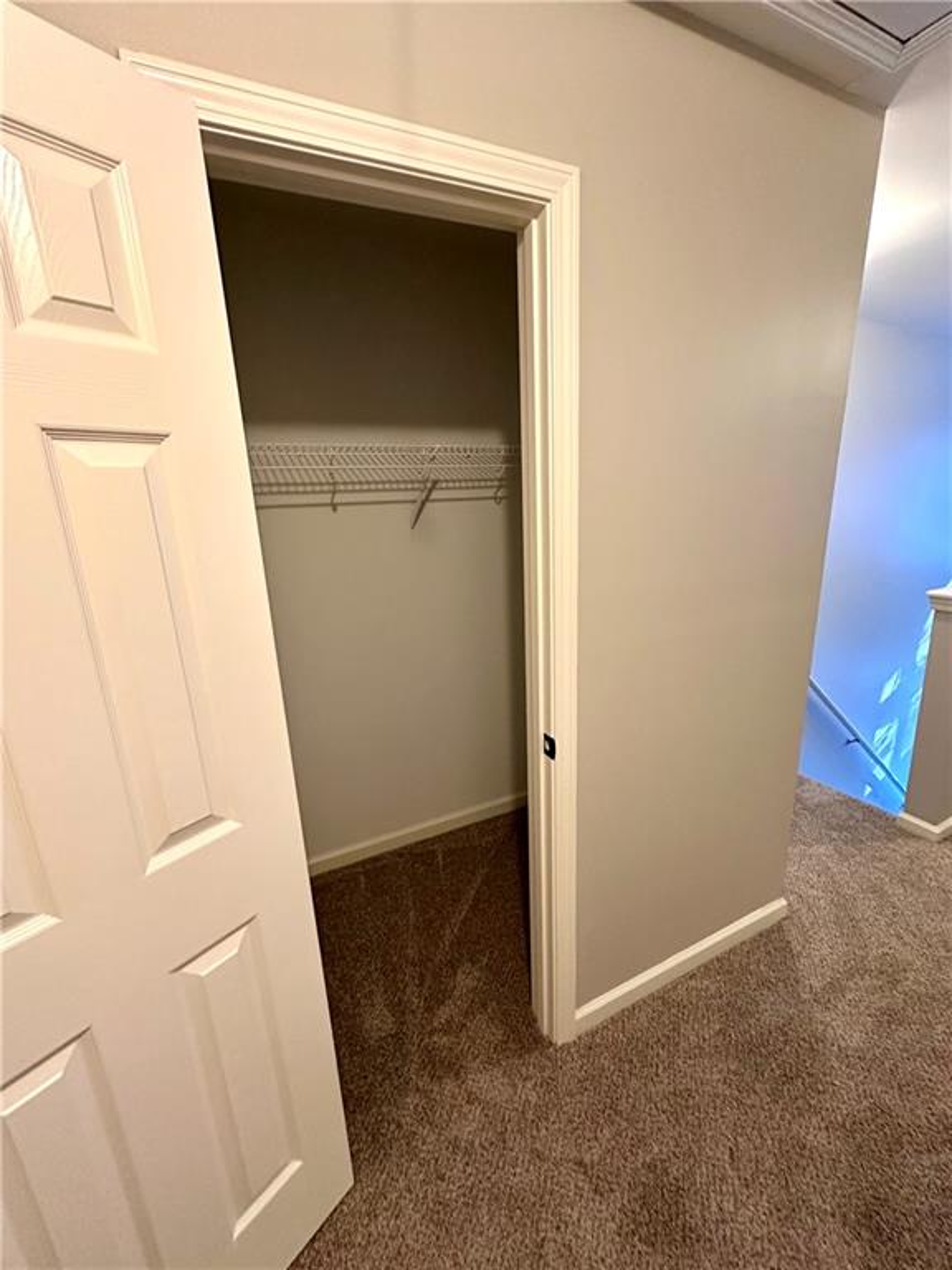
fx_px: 513
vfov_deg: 102.1
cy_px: 635
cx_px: 476
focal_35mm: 14
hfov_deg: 85.7
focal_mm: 2.22
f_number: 2.2
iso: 640
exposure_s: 1/60
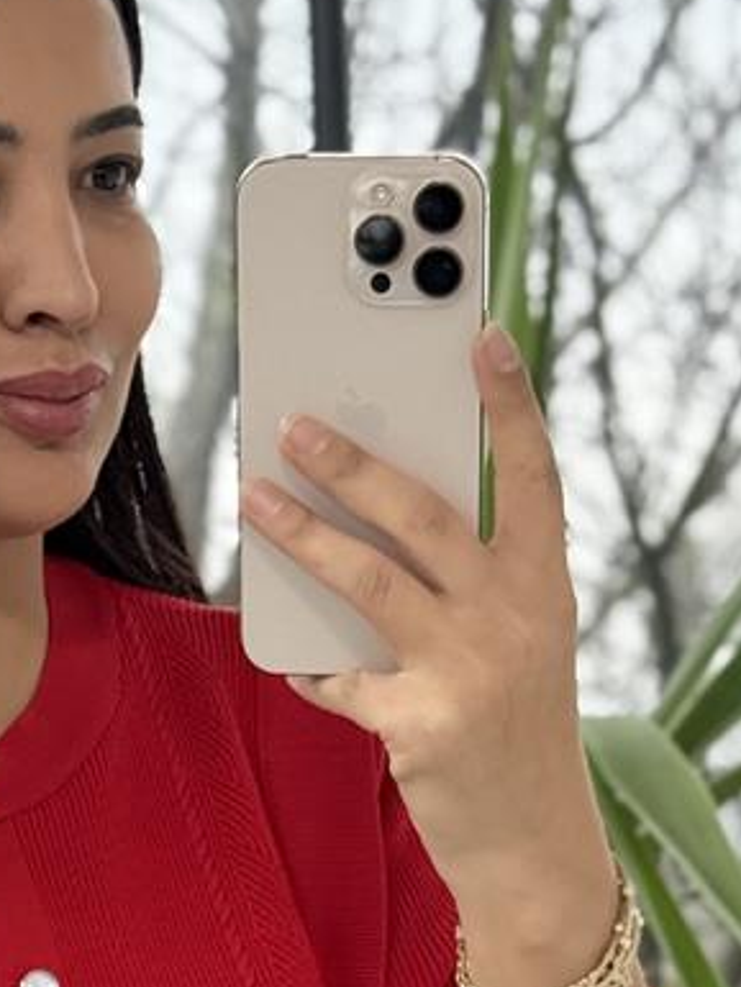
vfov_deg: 11.5
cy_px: 1383
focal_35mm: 166
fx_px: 4735
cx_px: -23
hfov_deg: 8.9
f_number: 1.78
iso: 160
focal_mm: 6.76
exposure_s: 1/237
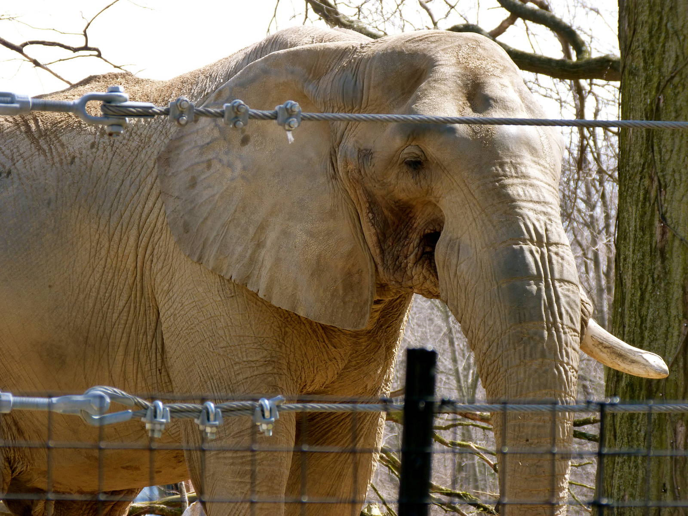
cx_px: 344
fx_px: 4353
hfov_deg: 9.0
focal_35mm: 219
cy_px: 258
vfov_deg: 6.8
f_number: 4
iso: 125
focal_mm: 39.5
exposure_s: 1/125
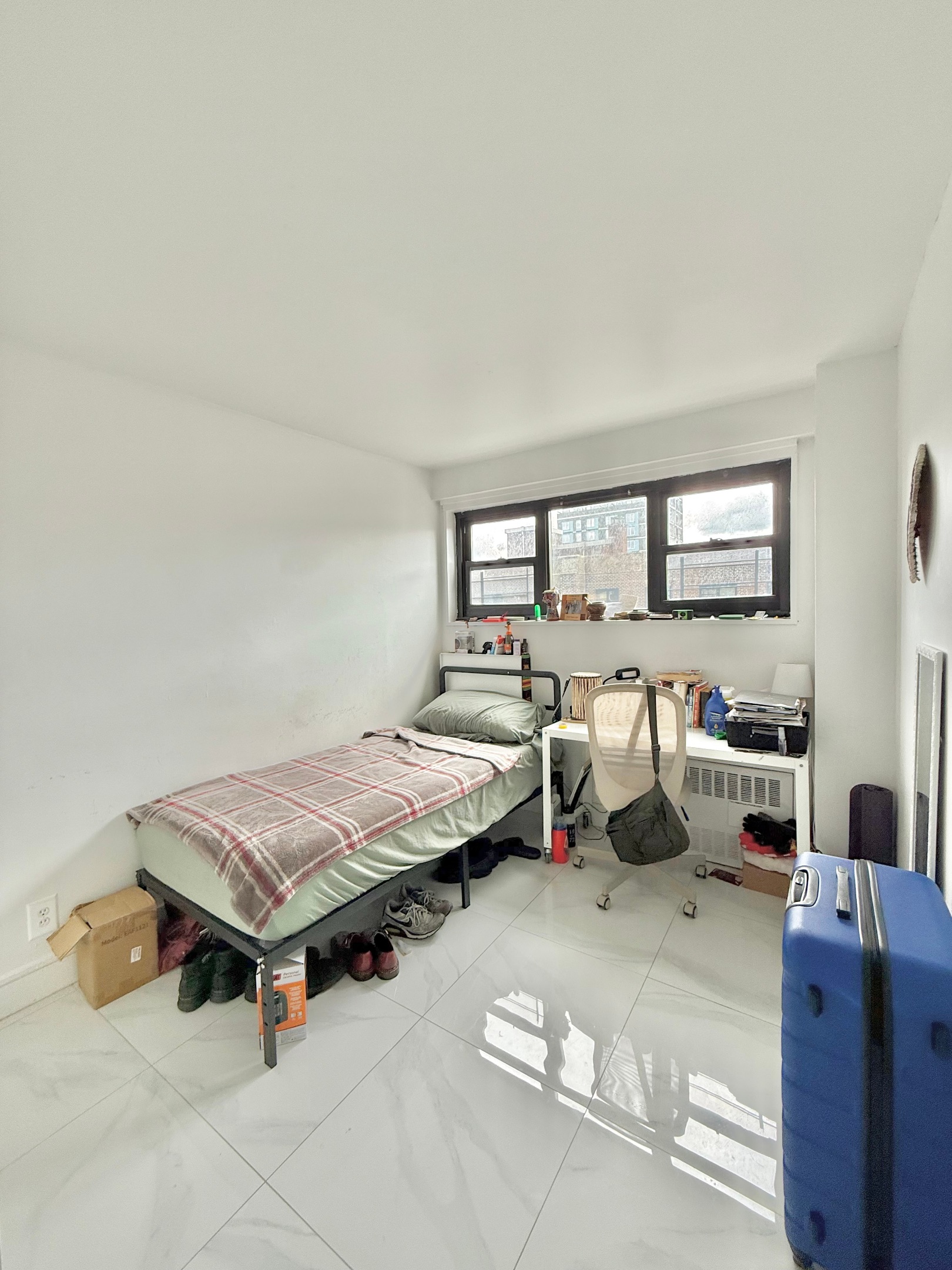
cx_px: 476
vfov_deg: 102.1
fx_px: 513
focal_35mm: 14
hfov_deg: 85.7
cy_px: 635
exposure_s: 1/99
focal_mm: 2.22
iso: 100
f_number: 2.2
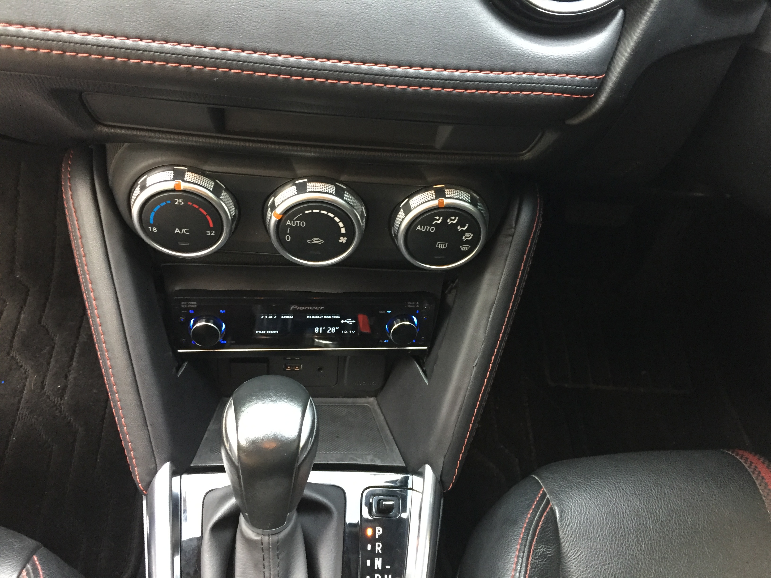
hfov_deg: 61.7
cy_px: 289
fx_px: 646
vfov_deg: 48.2
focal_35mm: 29
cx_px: 386
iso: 250
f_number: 2.2
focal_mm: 4.15
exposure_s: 1/20
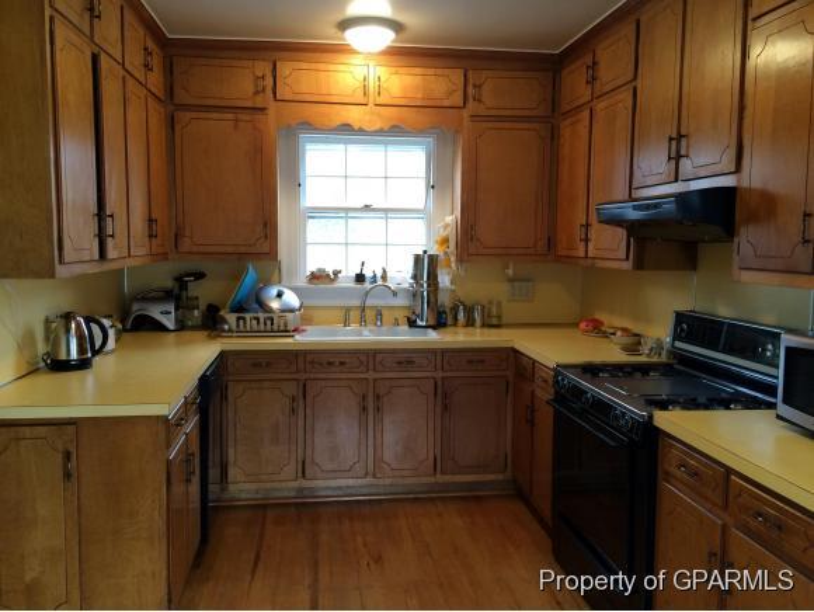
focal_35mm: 29
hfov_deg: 61.6
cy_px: 306
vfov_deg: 48.3
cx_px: 407
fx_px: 683
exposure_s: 1/30
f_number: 2.2
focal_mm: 4.15
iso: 50
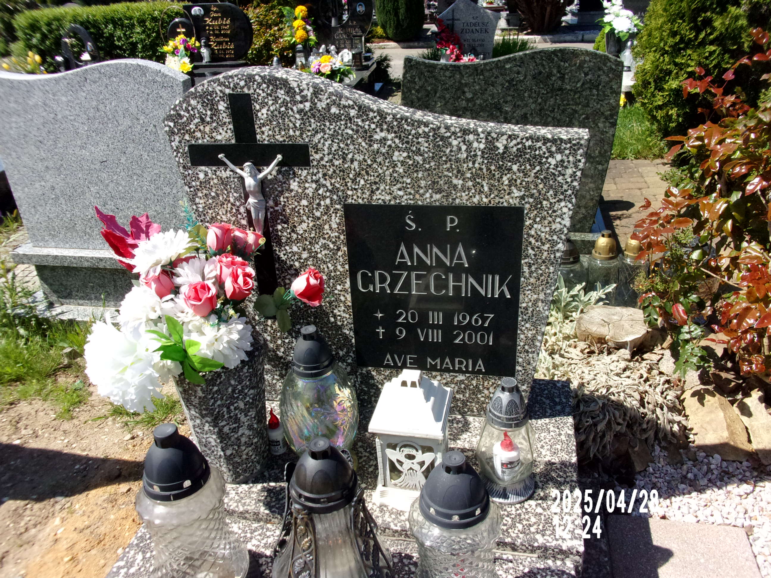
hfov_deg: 63.4
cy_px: 289
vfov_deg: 49.7
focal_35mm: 28
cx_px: 386
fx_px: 624
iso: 200
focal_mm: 5.1
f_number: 10.8
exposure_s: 1/170
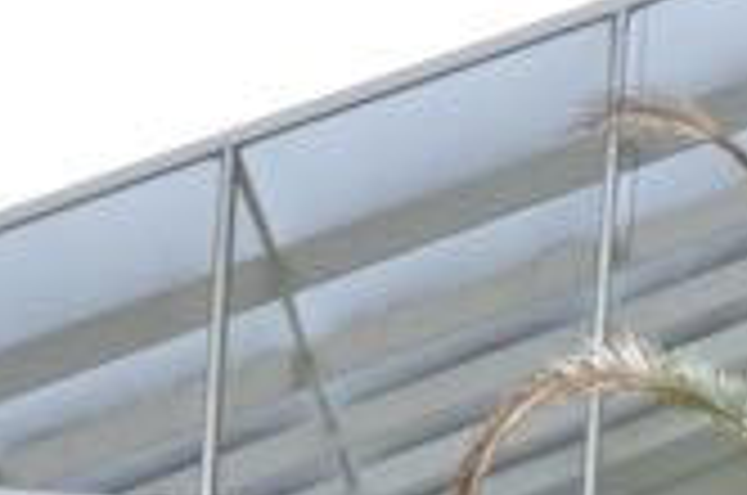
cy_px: 927
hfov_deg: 13.3
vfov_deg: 9.3
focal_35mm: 139
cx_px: 1359
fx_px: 2879
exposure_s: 1/125
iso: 200
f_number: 4.5
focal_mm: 24
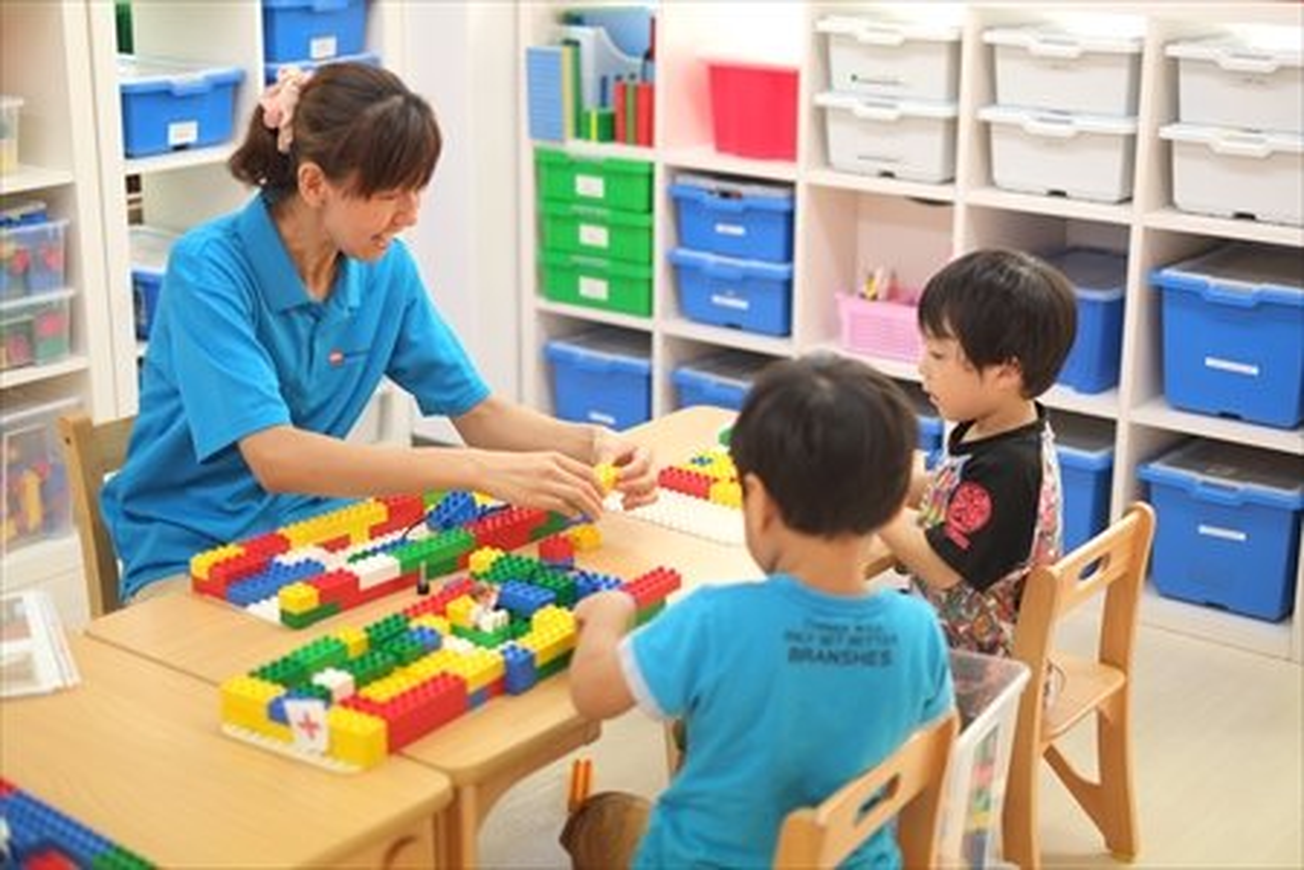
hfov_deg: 37.5
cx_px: 652
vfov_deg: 25.5
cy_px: 435
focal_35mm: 53
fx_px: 1920
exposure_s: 1/350
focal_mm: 35
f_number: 1.6
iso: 400
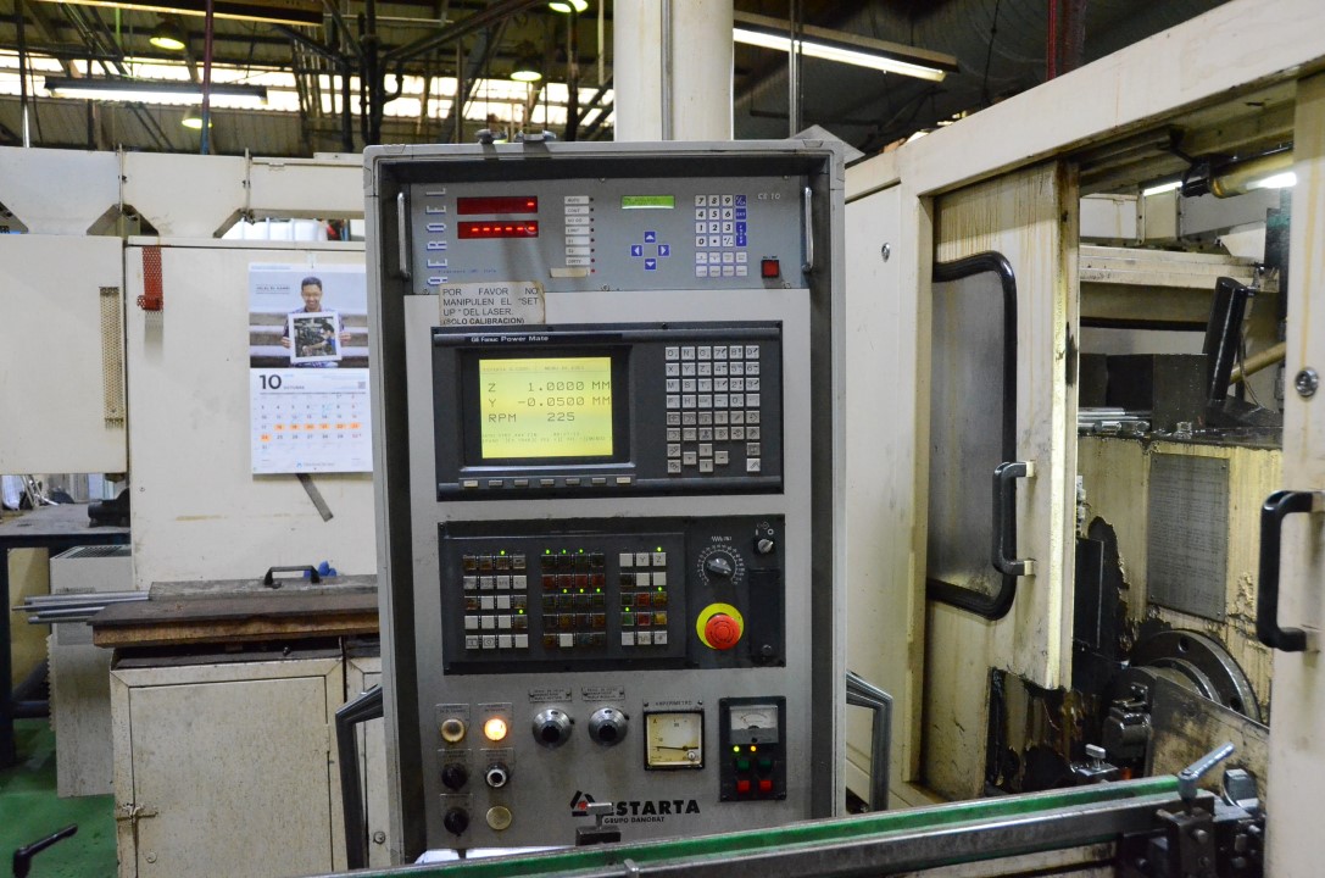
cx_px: 662
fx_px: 1102
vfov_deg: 43.4
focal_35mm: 30
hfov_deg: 62.0
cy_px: 439
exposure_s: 1/160
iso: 6400
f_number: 5
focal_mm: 20
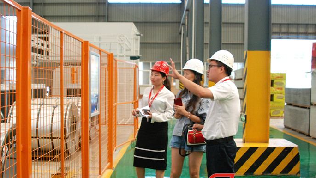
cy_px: 97
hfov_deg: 45.5
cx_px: 161
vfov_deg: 26.5
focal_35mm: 45
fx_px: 377
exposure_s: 1/160
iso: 1000
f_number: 6.3
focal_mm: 28
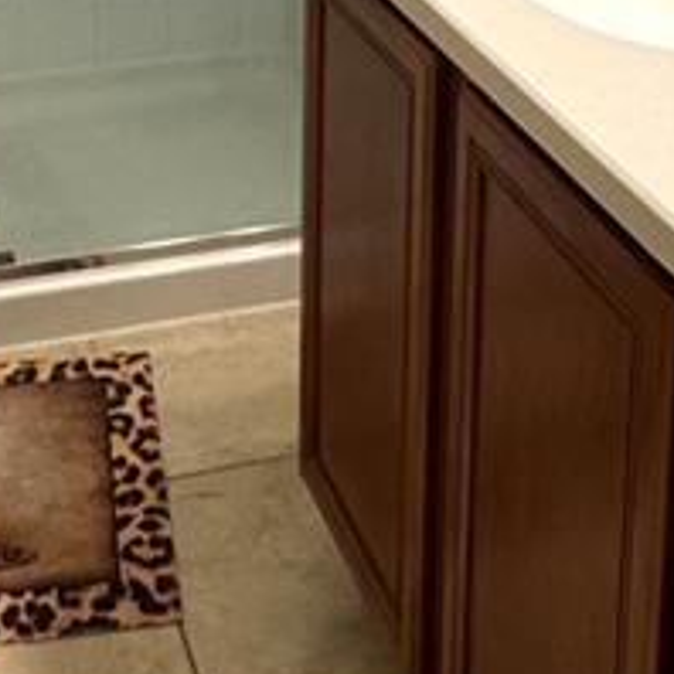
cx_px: 340
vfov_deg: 20.3
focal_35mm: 75
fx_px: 1652
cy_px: -286
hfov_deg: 23.1
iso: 160
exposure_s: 1/120
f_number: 2.2
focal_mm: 2.22
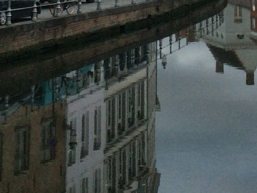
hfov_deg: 14.3
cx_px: 215
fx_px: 1017
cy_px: -229
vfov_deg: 9.8
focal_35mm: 137
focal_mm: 4.15
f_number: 2.2
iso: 64
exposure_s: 1/100
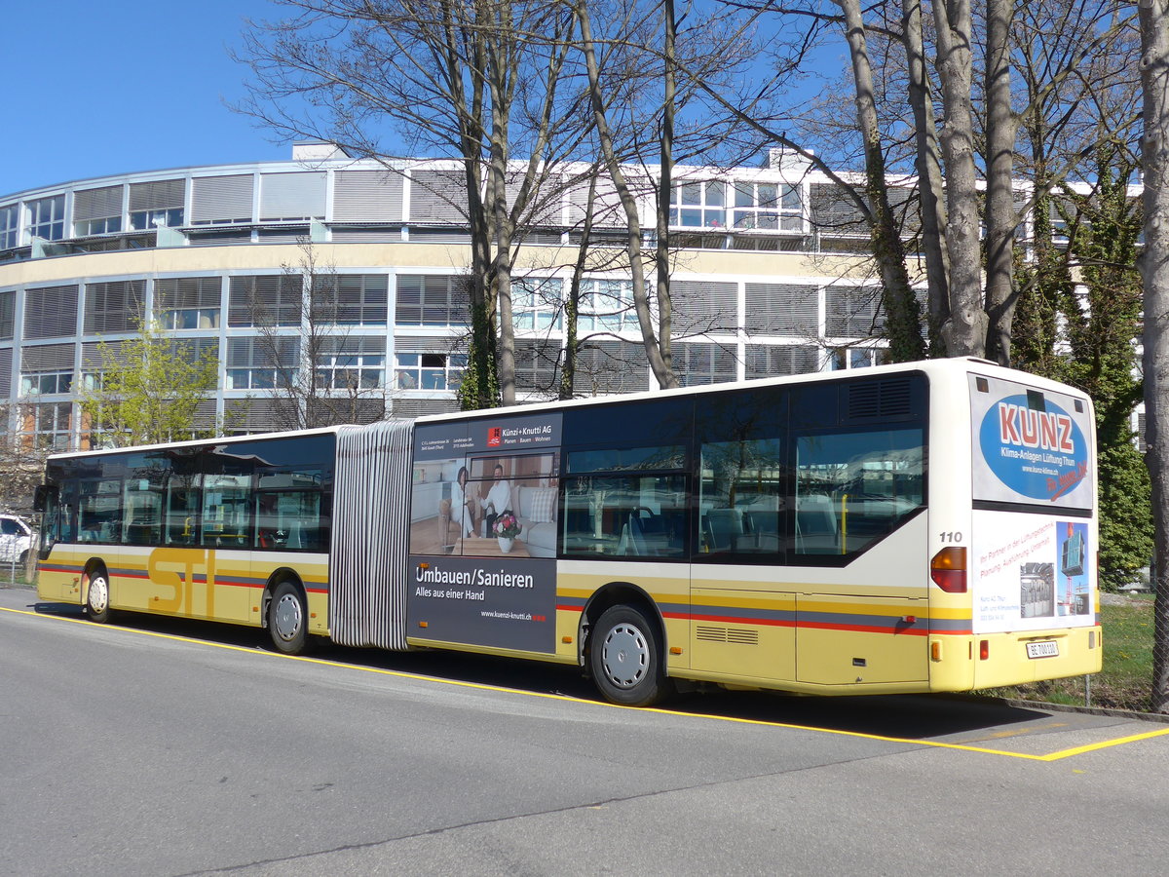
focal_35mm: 36
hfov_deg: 51.4
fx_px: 1216
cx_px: 584
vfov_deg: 39.7
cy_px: 438
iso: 80
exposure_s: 1/1600
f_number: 2.8
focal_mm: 7.5
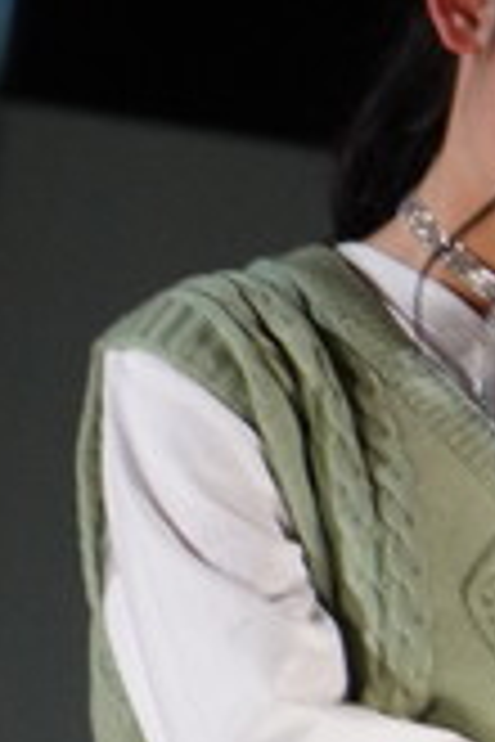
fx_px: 23944
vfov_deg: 1.8
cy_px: 845
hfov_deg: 1.2
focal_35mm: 1161
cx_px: 259
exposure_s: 1/320
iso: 3200
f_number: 7.1
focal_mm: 200
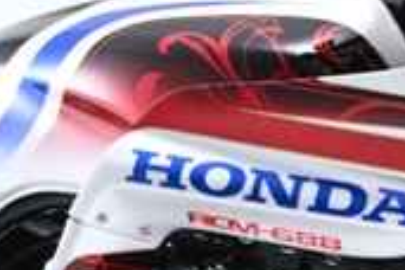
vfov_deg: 1.9
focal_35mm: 731
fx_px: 8223
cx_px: 189
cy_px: 240
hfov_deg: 2.8
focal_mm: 122
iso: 250
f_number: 16
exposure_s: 1/125
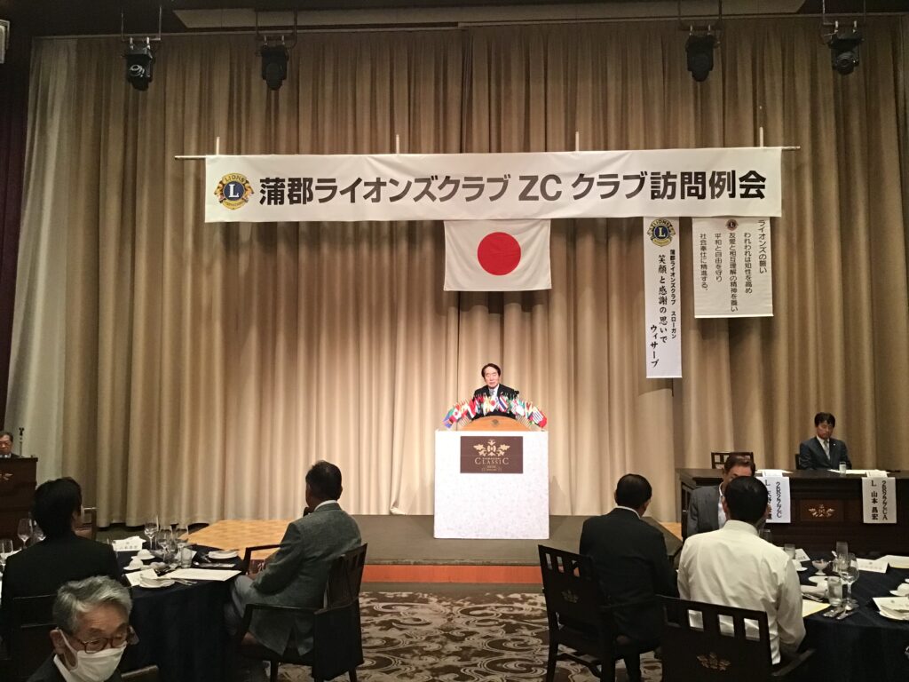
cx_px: 454
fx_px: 814
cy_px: 341
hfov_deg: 58.4
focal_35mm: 31
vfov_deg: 45.4
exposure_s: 1/30
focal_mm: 3.3
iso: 160
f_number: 2.4
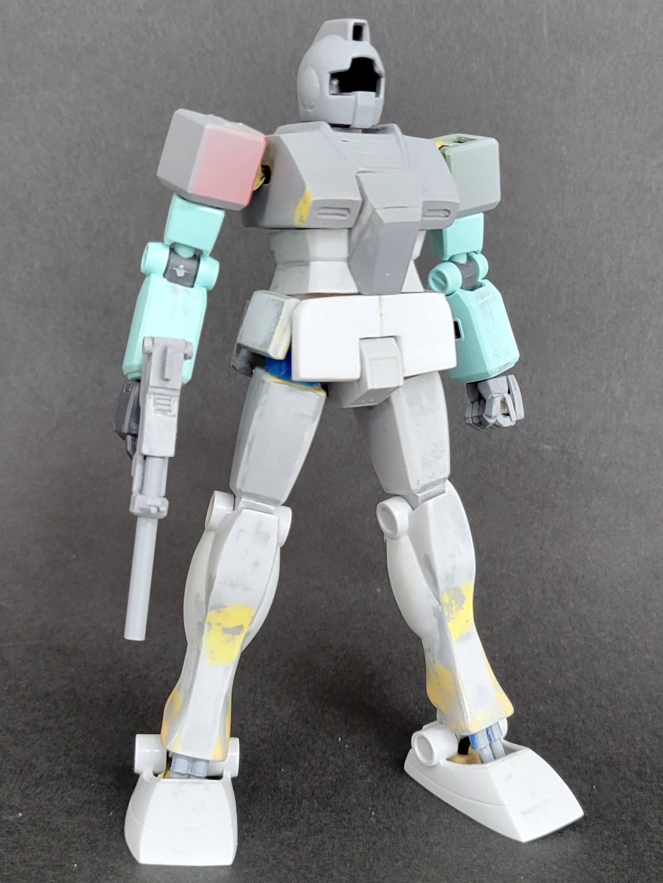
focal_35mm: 26
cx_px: 332
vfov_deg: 67.3
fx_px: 664
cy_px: 442
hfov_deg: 53.1
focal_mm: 5.4
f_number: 1.8
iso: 250
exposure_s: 1/50
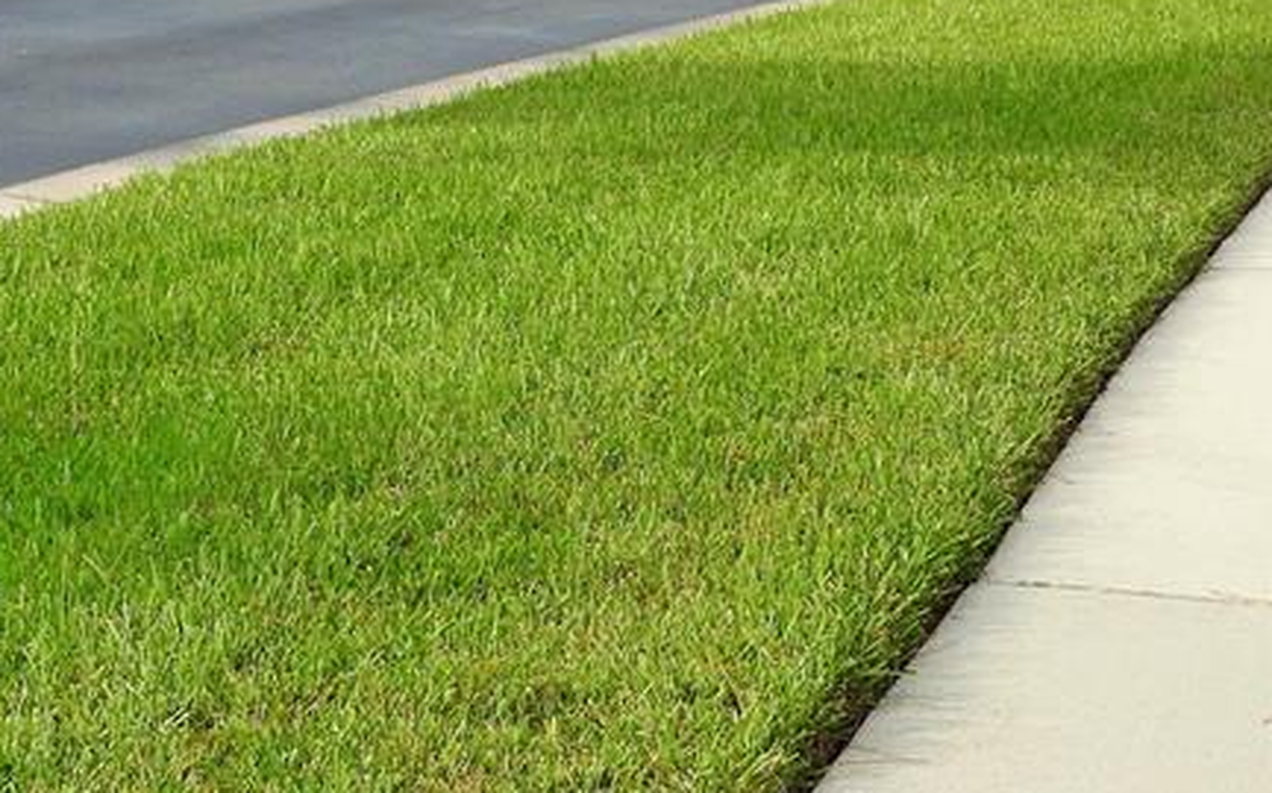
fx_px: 4781
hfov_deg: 15.1
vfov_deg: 9.4
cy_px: -126
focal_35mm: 138
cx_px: 261
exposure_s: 1/320
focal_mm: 9.9
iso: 100
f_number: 4
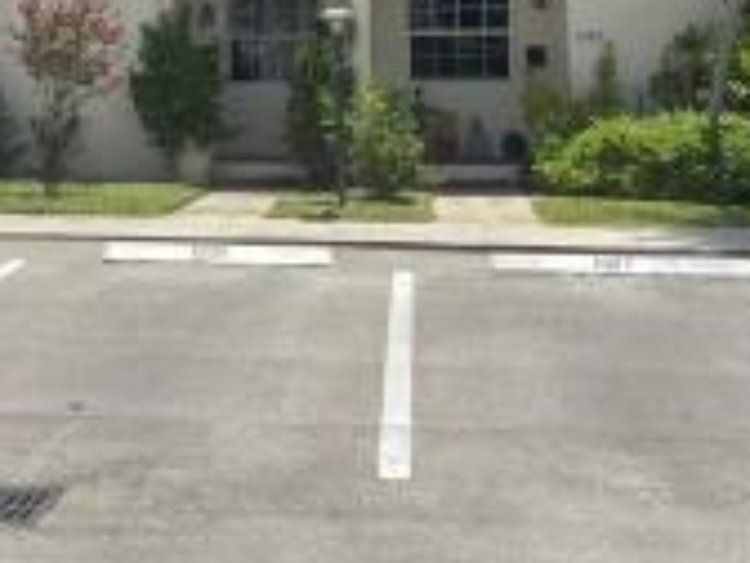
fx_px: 1343
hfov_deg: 30.4
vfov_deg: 22.7
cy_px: -4
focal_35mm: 62
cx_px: 138
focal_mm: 5.7
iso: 50
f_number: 1.5
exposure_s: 1/4274
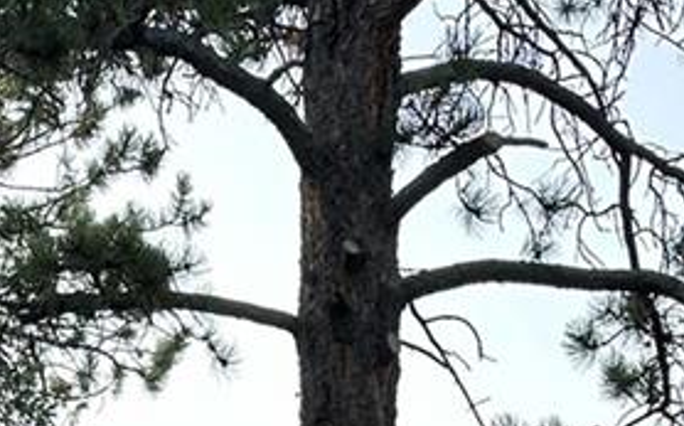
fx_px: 2048
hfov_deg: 18.9
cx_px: 239
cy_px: 1465
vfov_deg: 8.7
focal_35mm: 110
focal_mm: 6.86
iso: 125
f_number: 1.78
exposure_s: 1/121
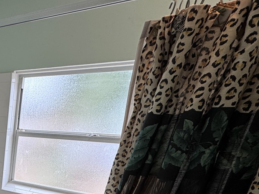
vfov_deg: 36.5
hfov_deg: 42.4
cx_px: -36
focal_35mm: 32
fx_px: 239
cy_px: 219
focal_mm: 2.22
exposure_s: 1/288
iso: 40
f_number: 2.2
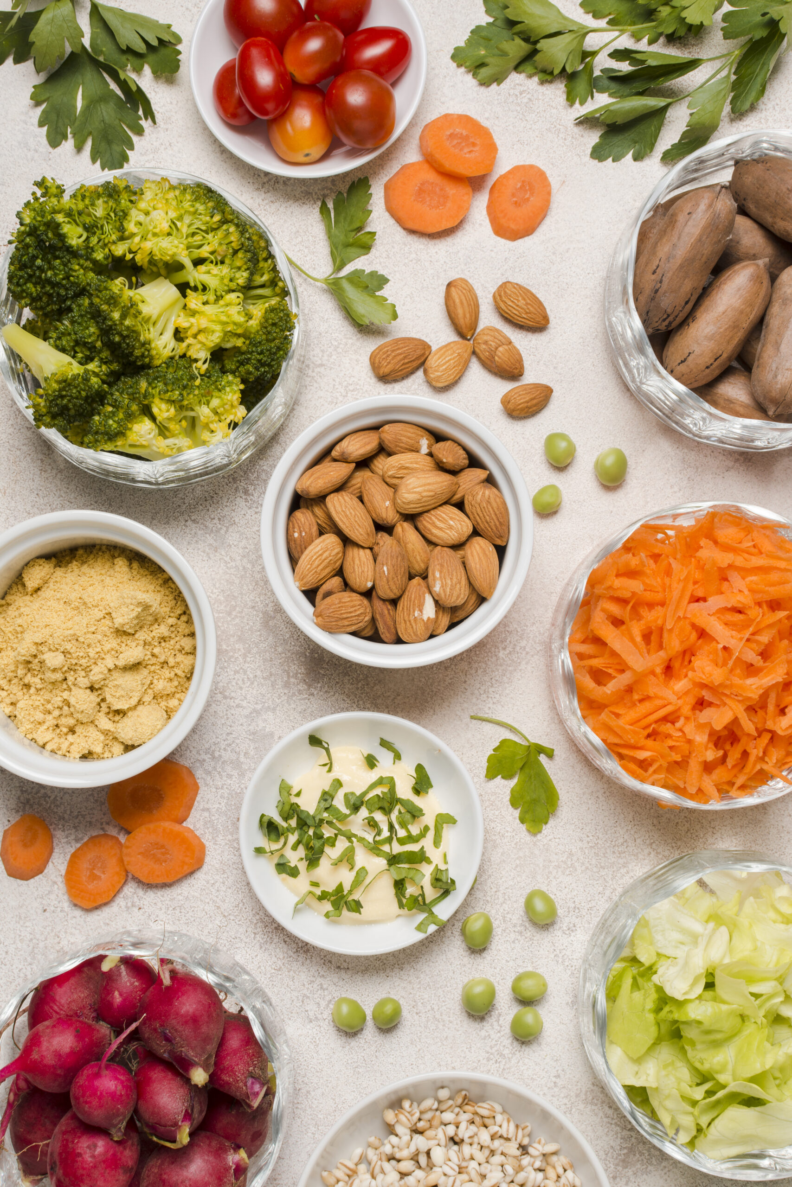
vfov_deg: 37.8
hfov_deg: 25.8
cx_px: 396
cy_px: 594
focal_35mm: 52
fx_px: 1732
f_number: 8
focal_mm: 35
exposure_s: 1/160
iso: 200
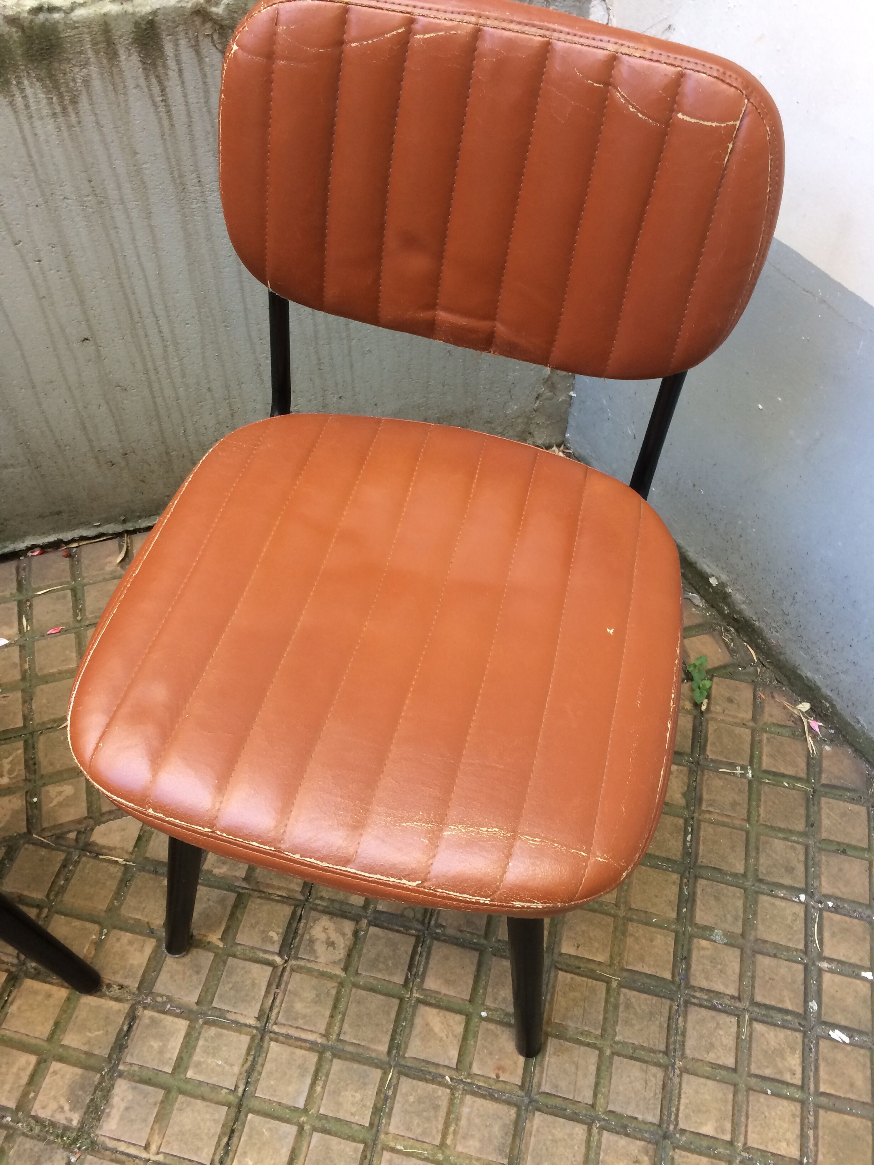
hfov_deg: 48.2
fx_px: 976
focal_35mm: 29
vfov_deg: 61.7
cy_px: 582
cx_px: 437
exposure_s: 1/33
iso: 50
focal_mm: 4.15
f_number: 2.2
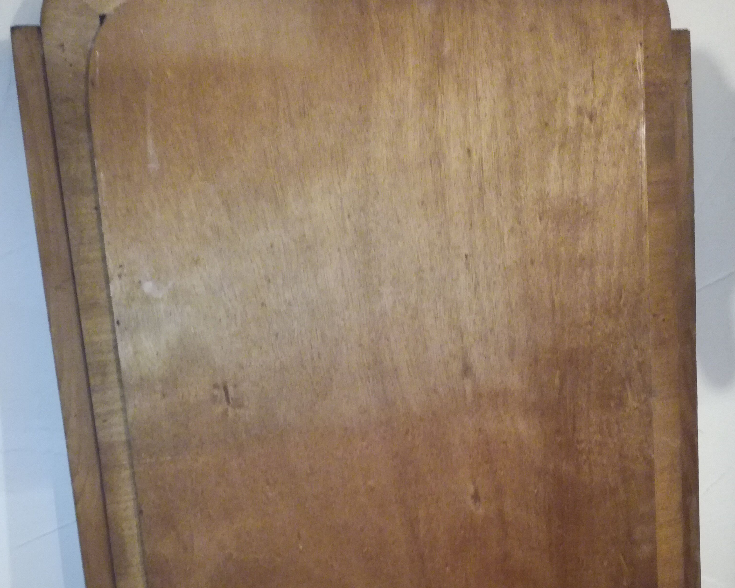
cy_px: 433
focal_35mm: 36
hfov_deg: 50.3
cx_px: 375
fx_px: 783
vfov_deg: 40.1
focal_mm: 3.79
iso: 500
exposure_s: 1/20
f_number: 2
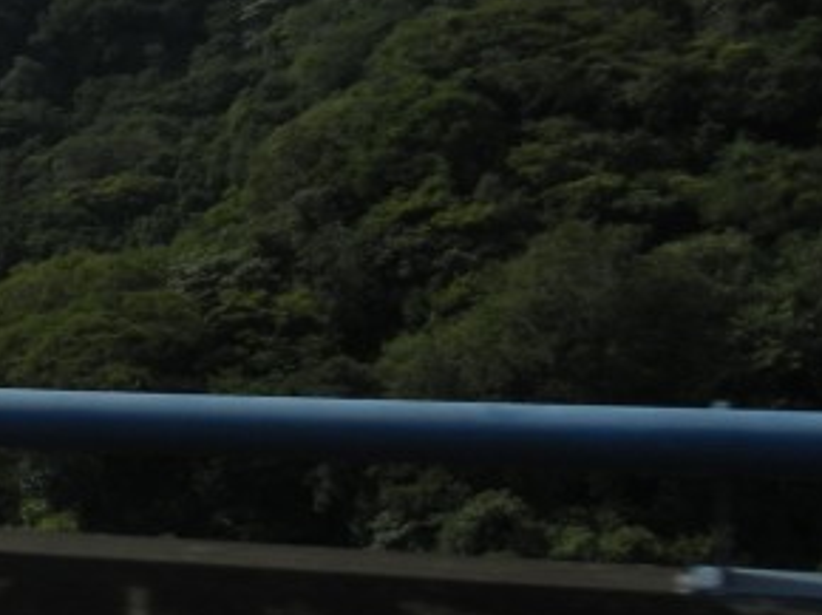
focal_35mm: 106
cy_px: 65
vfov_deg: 13.8
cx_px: -567
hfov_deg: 16.2
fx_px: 2515
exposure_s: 1/830
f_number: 7
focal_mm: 5.4
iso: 160
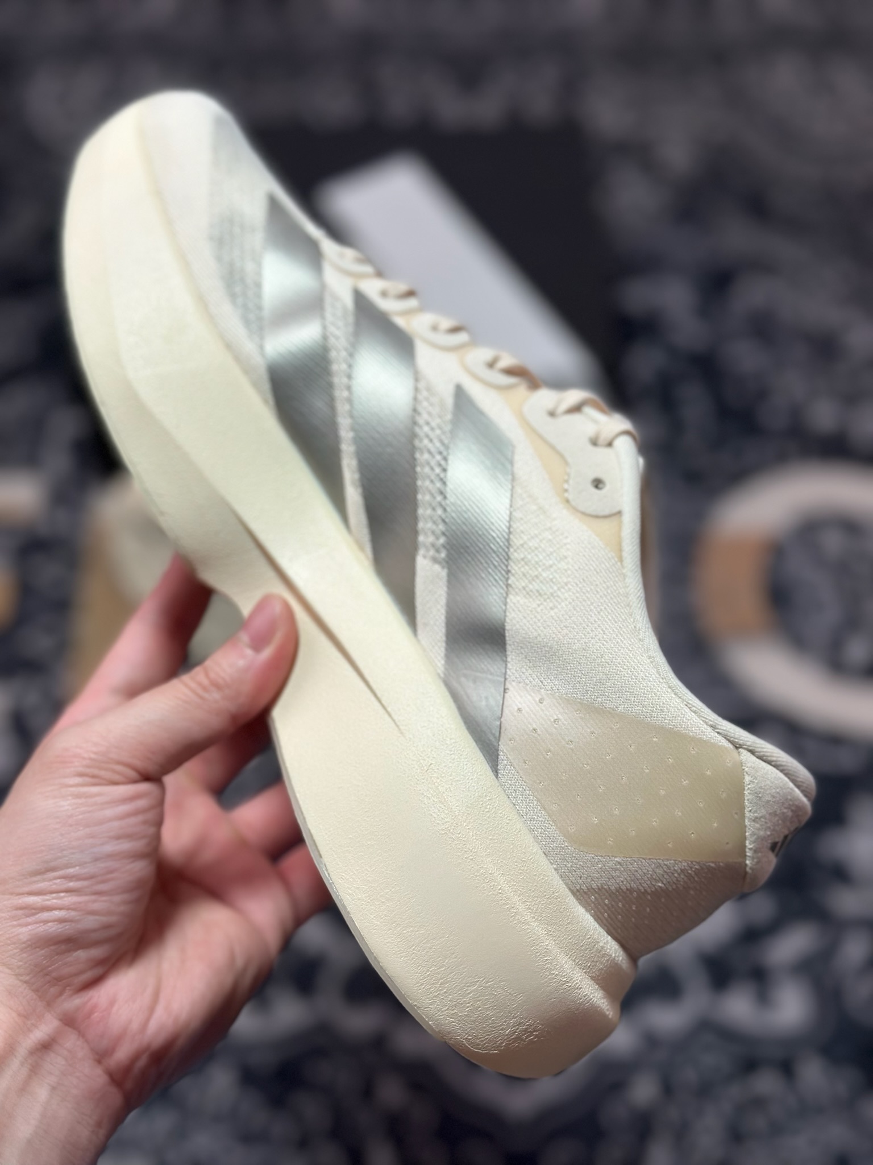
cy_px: 582
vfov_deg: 39.7
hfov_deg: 30.3
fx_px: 1614
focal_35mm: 48
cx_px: 436
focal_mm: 6.86
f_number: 1.78
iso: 80
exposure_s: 1/1120
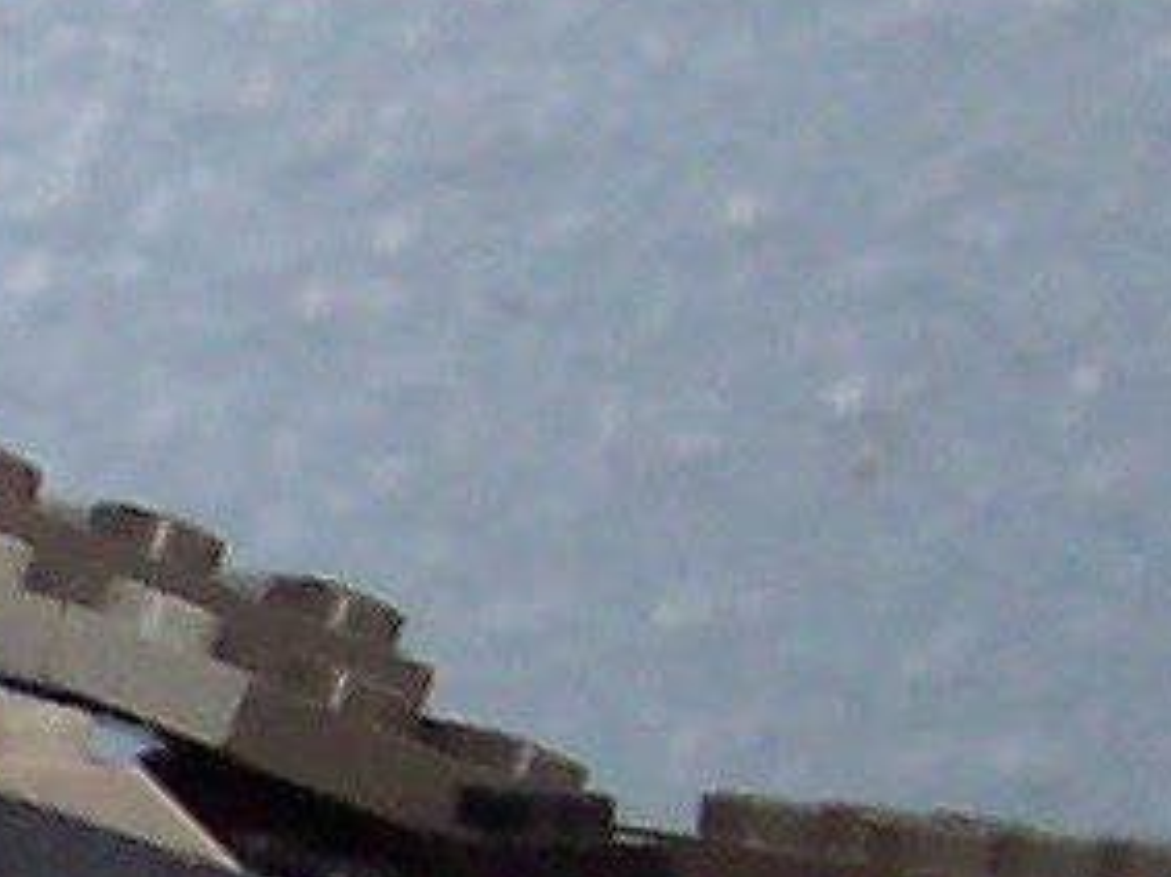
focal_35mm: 266
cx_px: -1154
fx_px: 8995
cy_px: 1307
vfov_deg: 5.5
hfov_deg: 7.2
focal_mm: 5.6
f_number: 2.8
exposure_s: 1/10
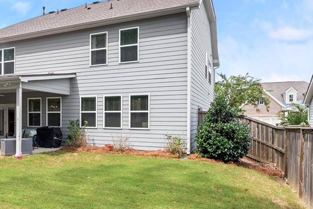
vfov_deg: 41.3
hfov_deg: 56.0
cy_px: 120
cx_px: 77
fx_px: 277
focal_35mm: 32
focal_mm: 19.5
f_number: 10
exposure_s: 1/500
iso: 640
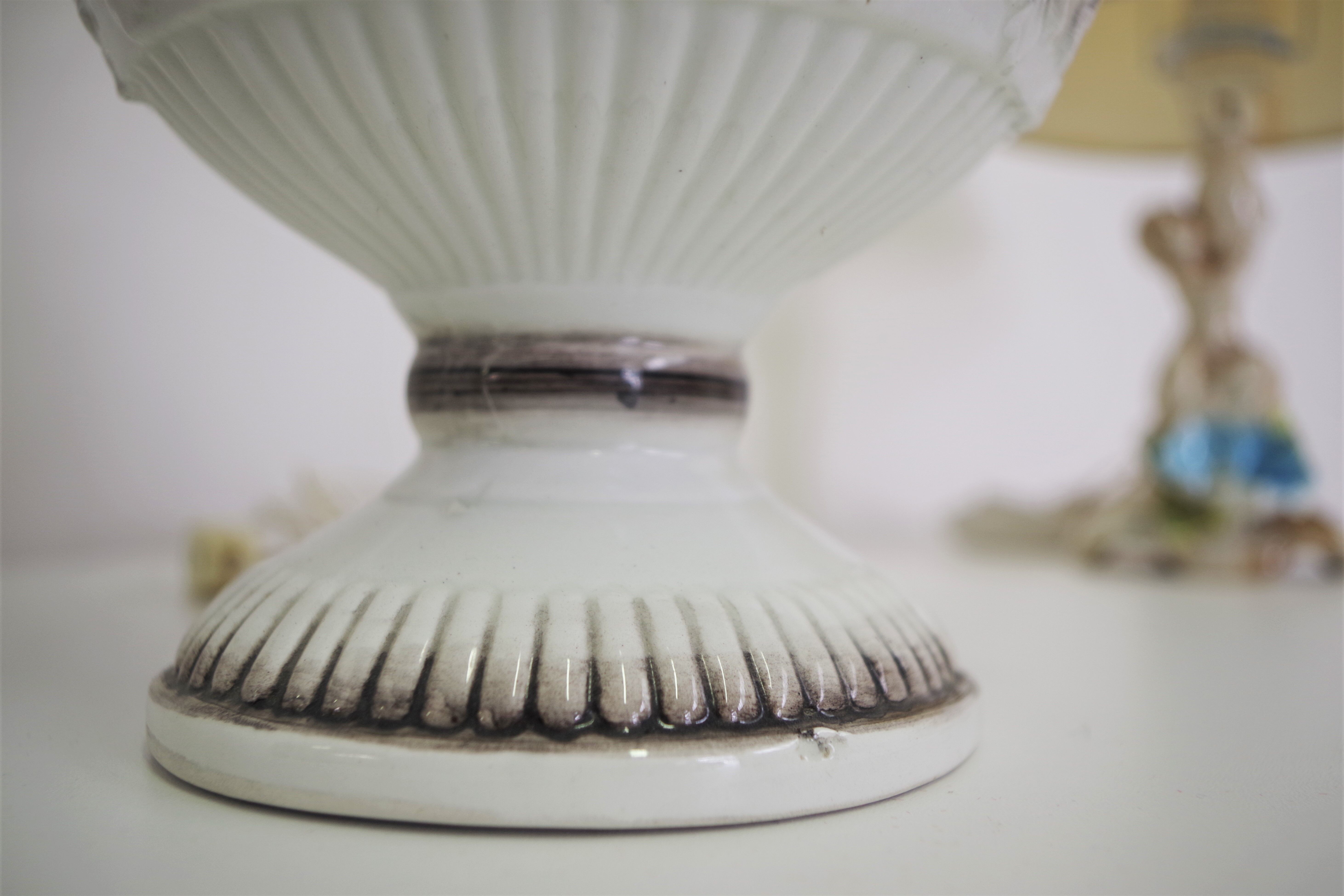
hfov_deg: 53.1
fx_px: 1344
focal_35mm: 36
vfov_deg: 36.9
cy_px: 448
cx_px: 672
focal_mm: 24.38
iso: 200
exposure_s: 1/60
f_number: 4
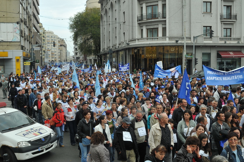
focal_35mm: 40
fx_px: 274
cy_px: 81
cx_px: 122
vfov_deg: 32.9
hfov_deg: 48.0
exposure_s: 1/125
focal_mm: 27
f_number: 16
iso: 400
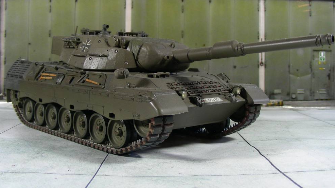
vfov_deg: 28.3
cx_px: 169
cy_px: 84
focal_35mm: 42
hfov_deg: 48.4
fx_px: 373
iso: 50
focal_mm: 6.3
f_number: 3.5
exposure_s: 1/12.1
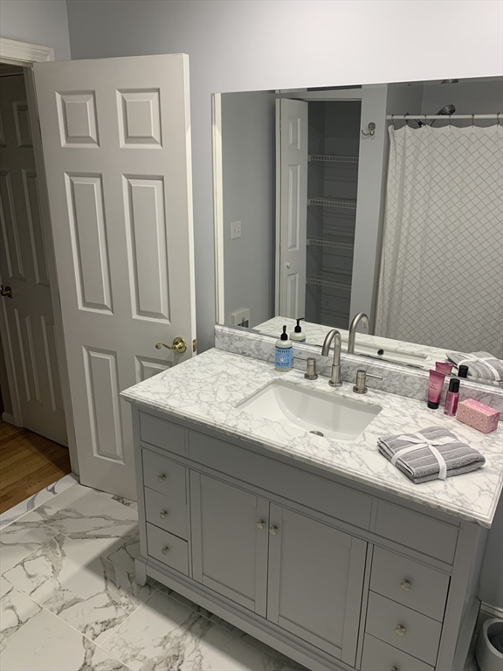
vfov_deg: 67.3
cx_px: 252
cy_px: 336
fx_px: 504
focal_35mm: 26
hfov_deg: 53.1
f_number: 1.8
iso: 100
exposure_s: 1/60
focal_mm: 4.25
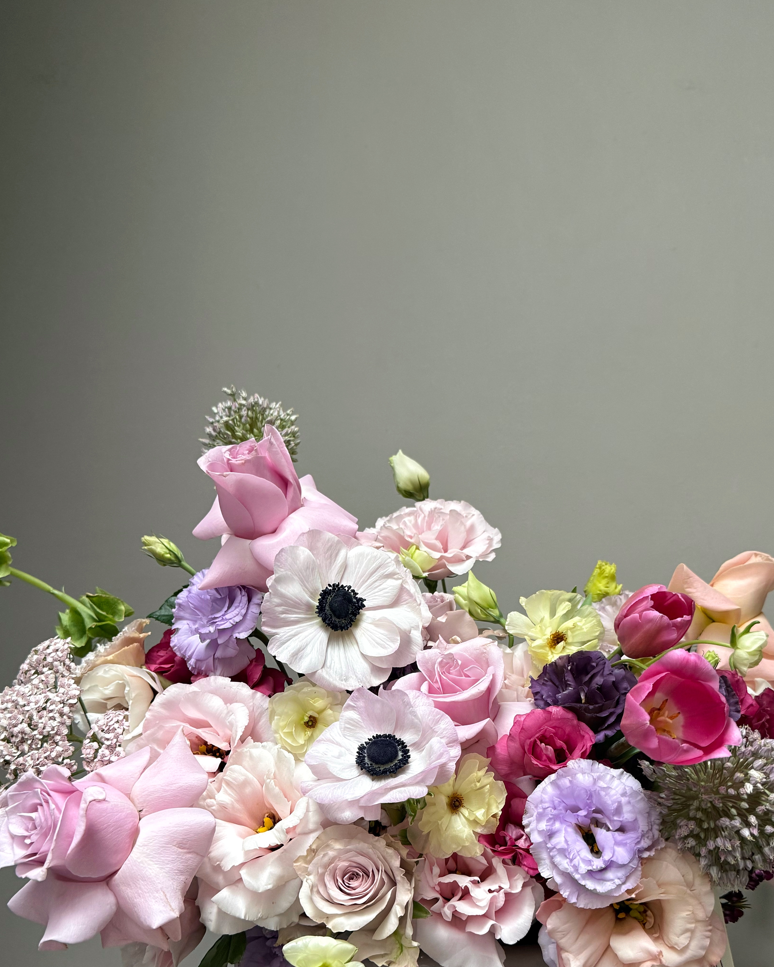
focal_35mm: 33
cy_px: 628
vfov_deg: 53.4
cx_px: 402
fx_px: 945
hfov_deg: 44.5
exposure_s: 1/60
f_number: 1.78
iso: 250
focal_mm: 6.76
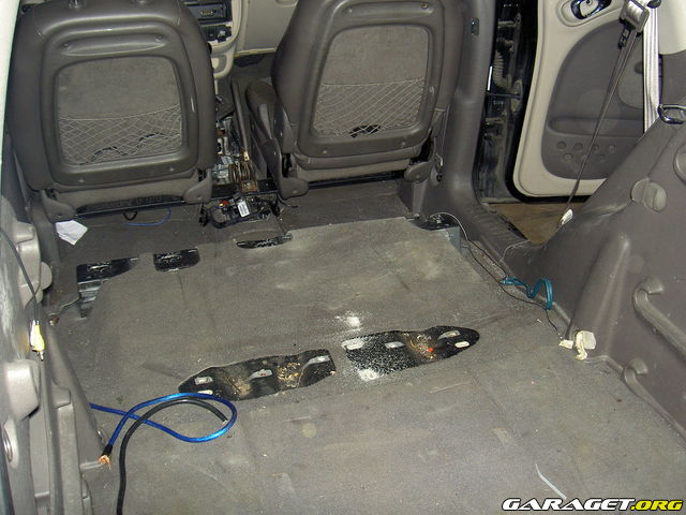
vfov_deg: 36.8
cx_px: 343
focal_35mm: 39
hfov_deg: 47.9
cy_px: 258
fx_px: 773
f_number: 2.8
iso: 200
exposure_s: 1/125
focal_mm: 8
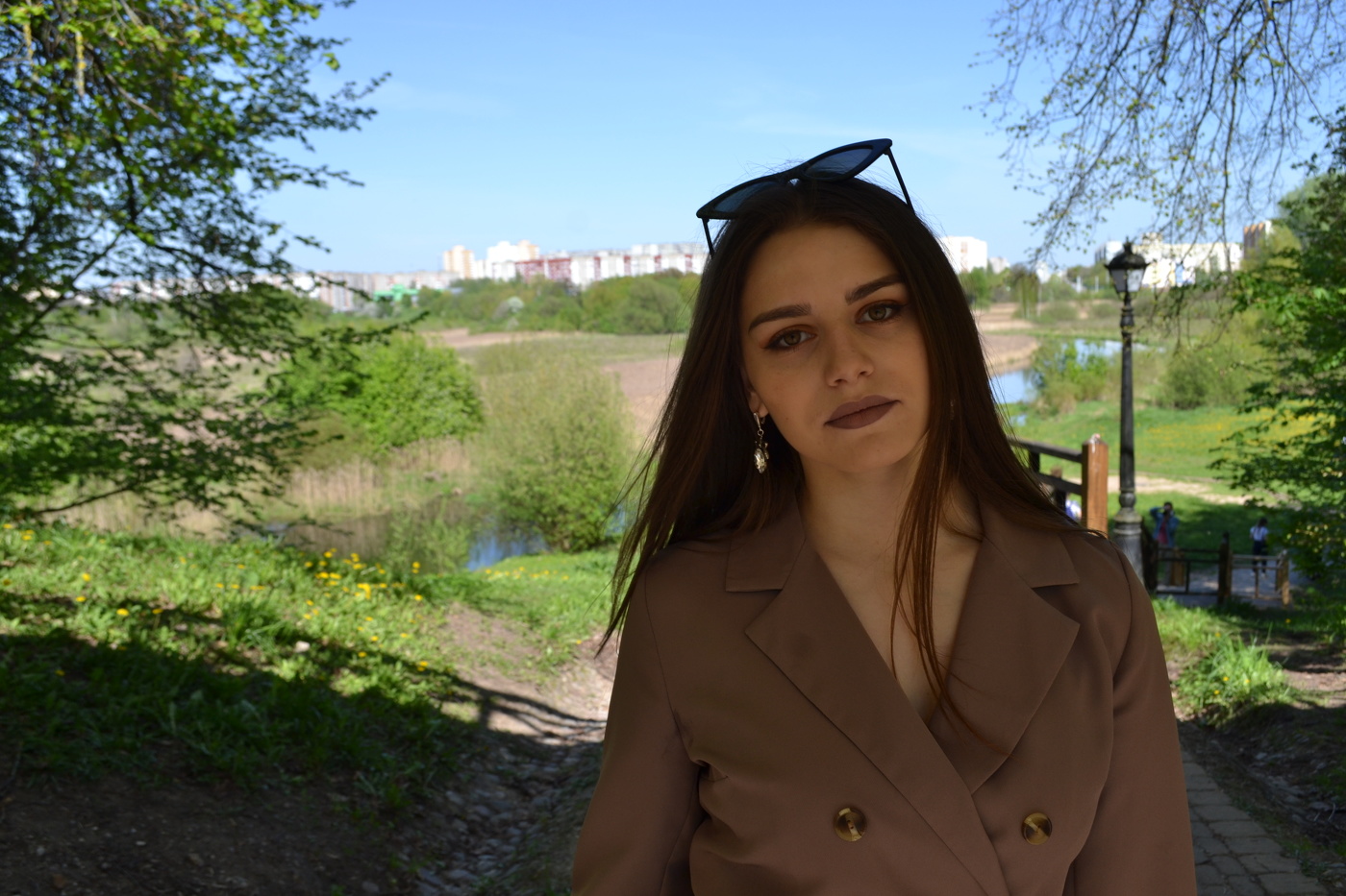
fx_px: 1234
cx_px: 673
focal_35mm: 33
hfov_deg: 57.2
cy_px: 448
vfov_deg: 40.0
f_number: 8
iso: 100
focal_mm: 22
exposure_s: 1/200
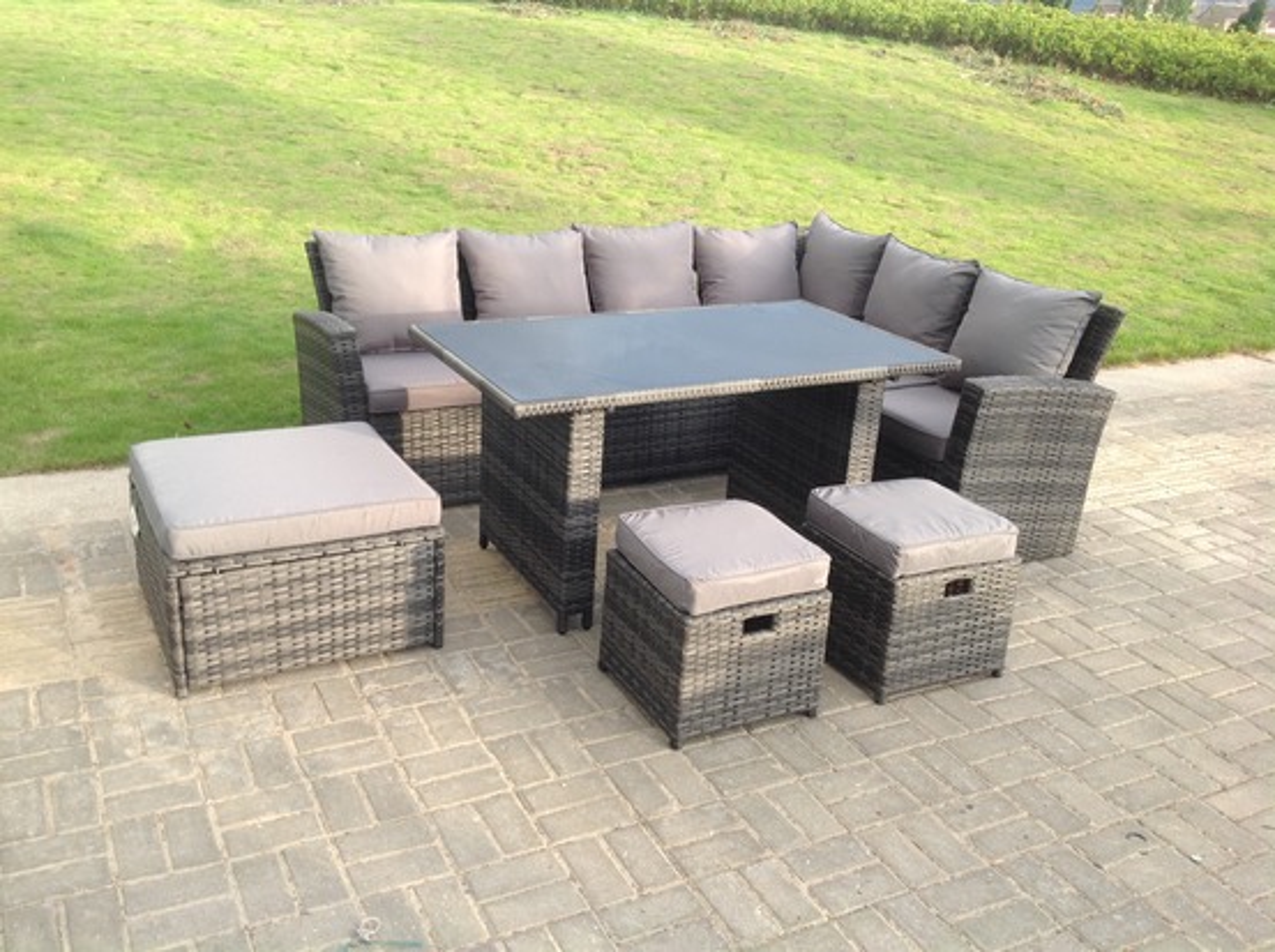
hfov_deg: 52.7
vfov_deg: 40.6
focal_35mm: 35
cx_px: 638
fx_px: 1287
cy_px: 476
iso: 50
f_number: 2.4
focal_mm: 4.28
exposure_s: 1/203
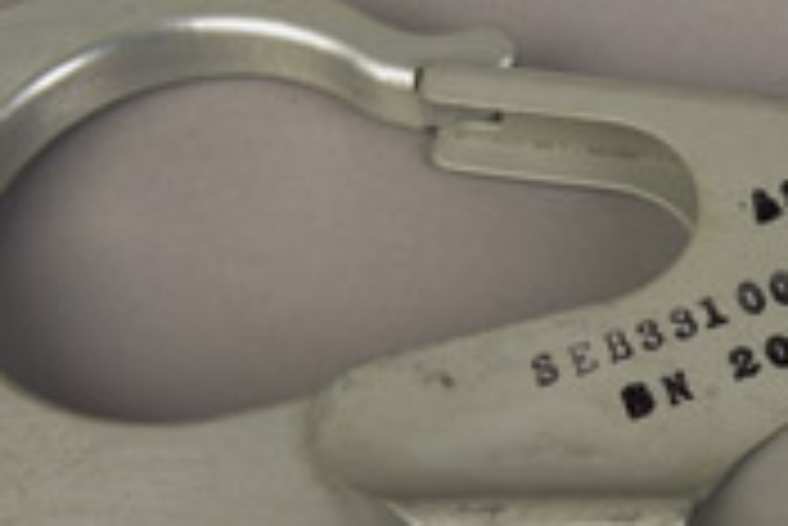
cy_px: 315
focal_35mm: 143
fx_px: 3133
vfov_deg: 9.6
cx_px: 716
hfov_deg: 14.2
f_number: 18
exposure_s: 1/125
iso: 100
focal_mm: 50
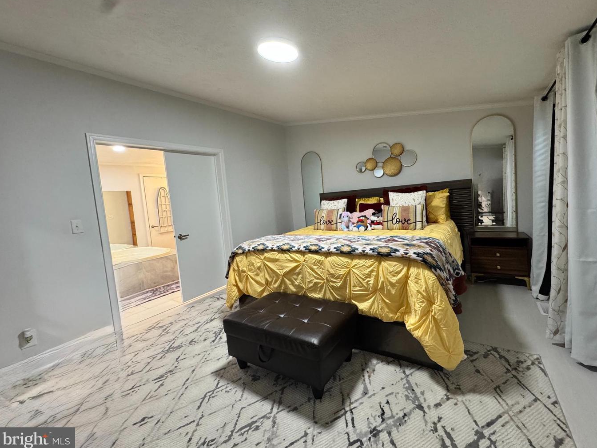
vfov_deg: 81.7
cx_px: 317
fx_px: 259
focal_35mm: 15
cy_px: 213
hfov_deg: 98.1
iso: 320
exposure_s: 1/60
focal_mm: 2.22
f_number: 2.2
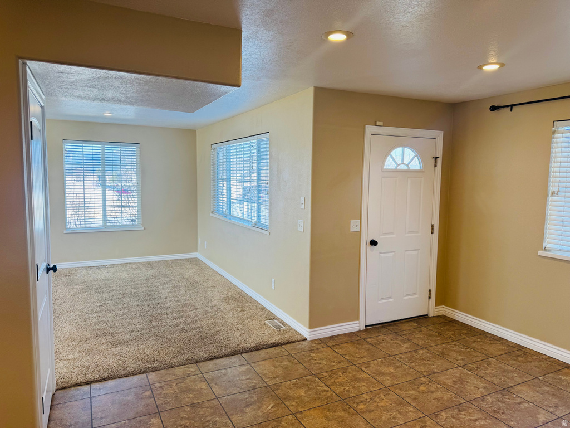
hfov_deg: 71.6
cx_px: 285
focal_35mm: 24
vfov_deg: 56.8
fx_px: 395
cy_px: 214
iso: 80
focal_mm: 6.76
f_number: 1.78
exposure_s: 1/163
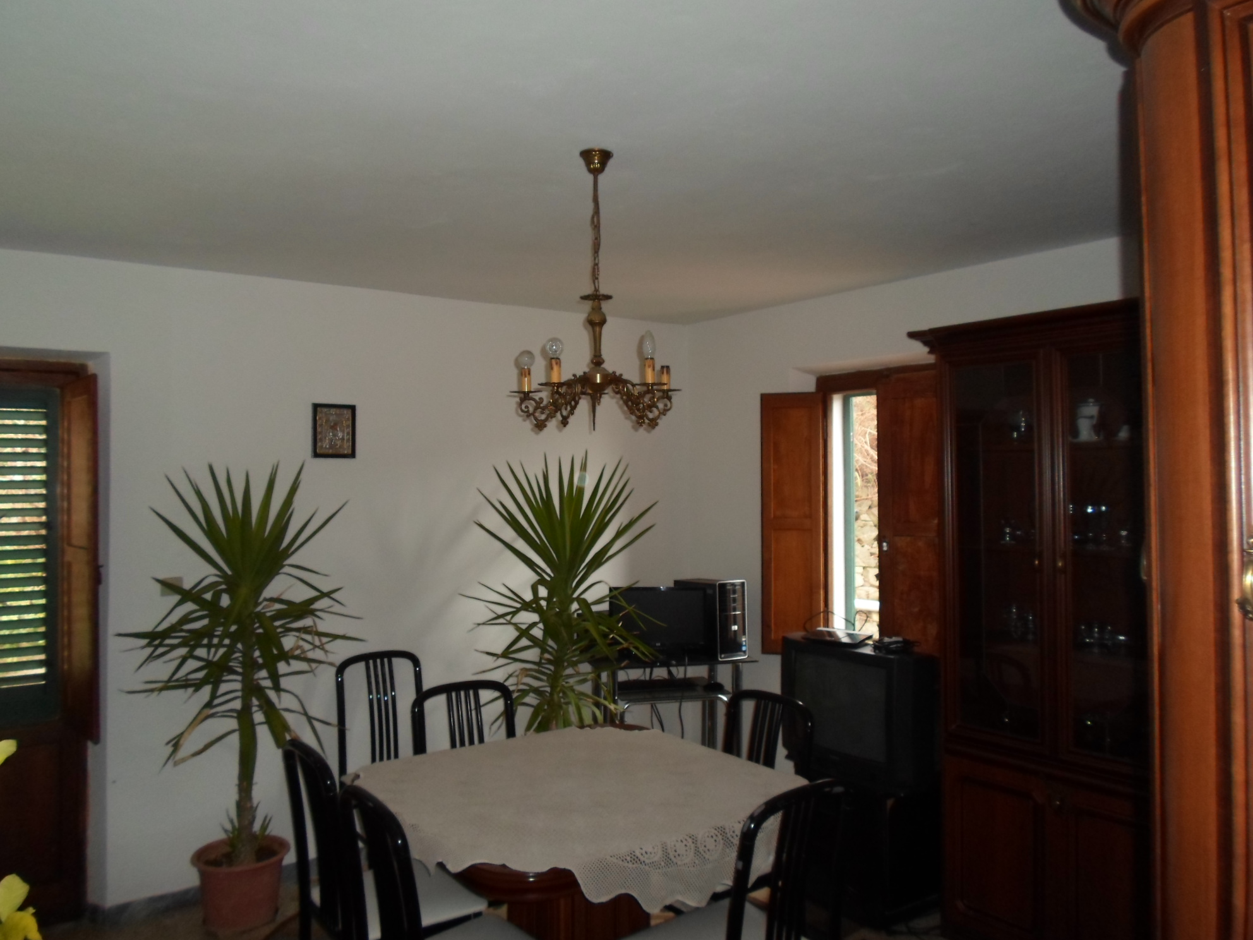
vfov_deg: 54.9
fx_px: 905
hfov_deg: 69.4
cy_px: 470
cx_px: 626
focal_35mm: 25
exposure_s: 1/30
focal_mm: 4.5
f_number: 2.5
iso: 400
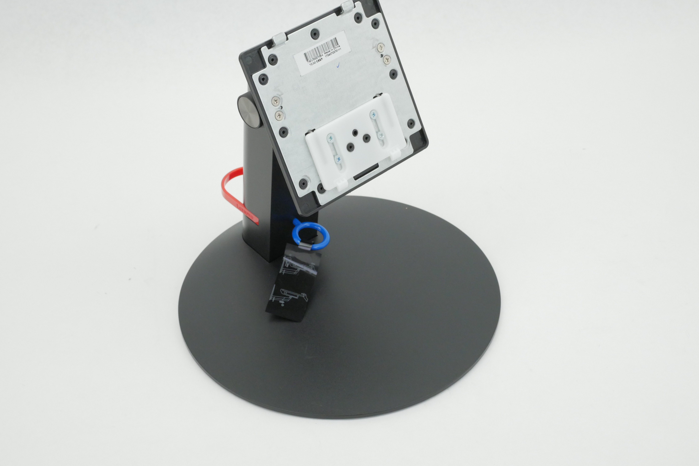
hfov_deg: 31.9
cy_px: 204
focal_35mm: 63
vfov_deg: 21.6
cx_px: 351
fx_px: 1223
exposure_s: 1/200
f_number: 7.1
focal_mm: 30
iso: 1600
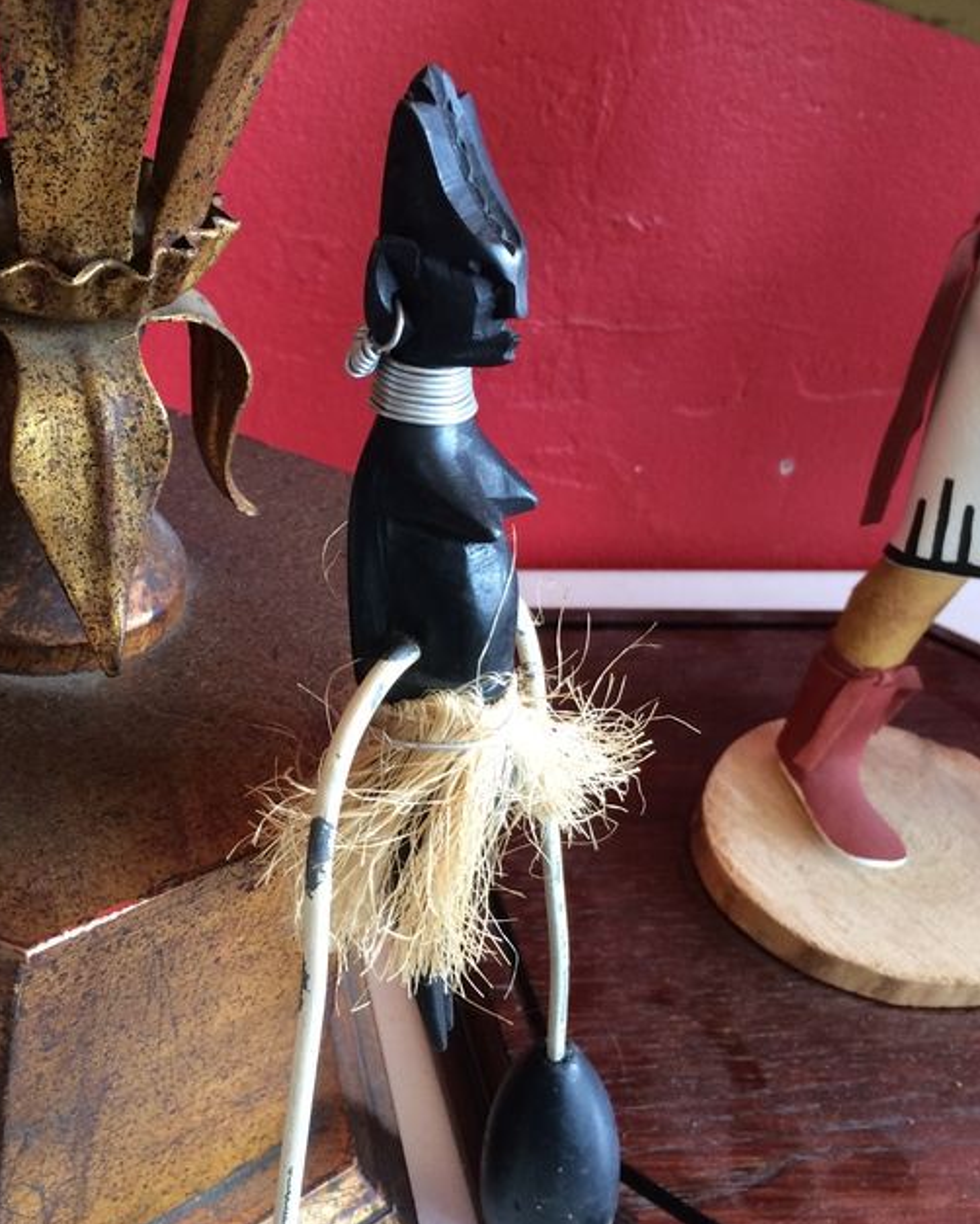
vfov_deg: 43.8
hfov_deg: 35.6
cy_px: 618
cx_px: 392
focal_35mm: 42
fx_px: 1522
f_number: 2.2
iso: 64
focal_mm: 4.12
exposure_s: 1/30
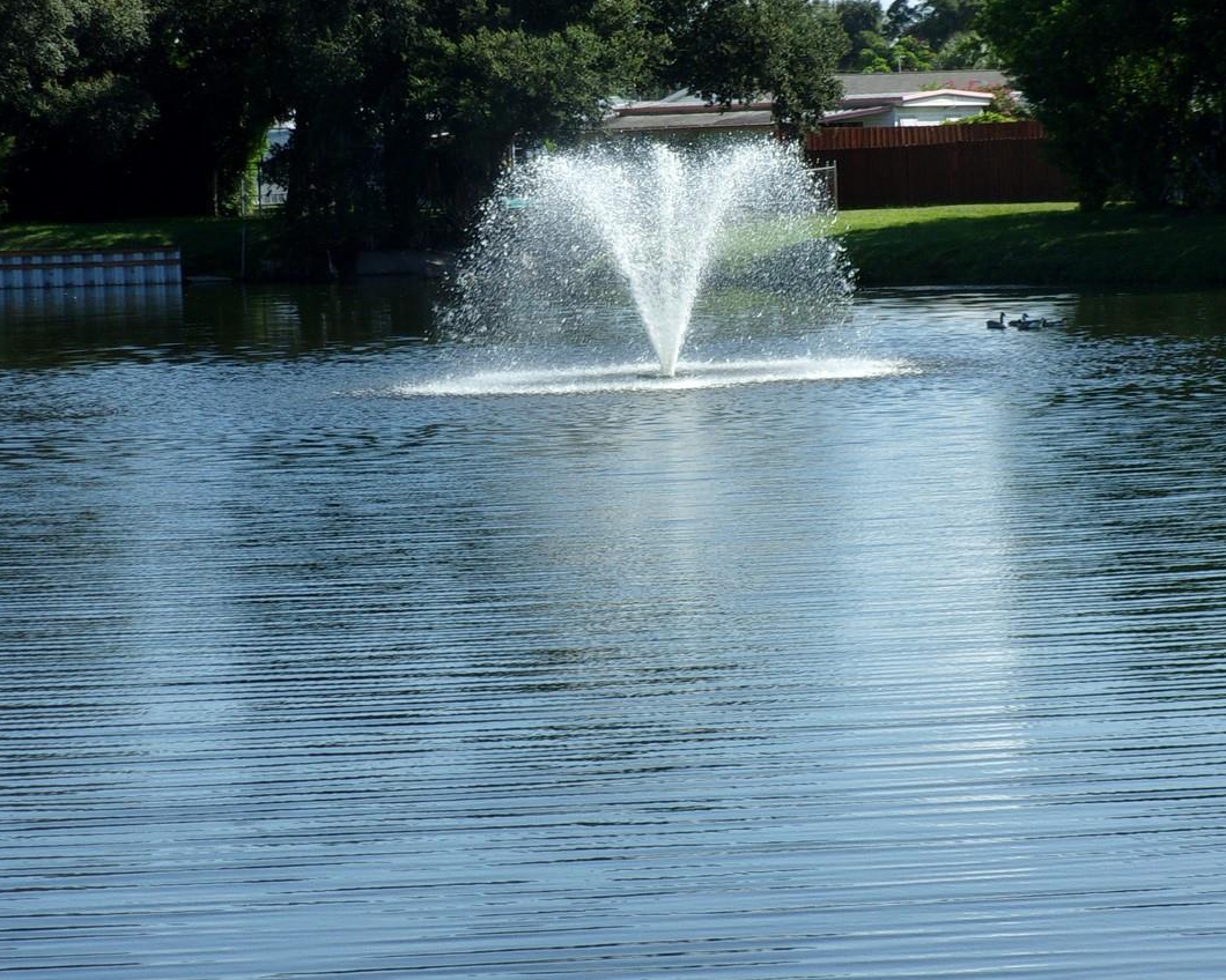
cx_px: 678
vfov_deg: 11.0
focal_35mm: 140
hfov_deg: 13.8
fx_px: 5080
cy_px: 417
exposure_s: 1/300
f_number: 5.8
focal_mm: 16.9
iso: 80
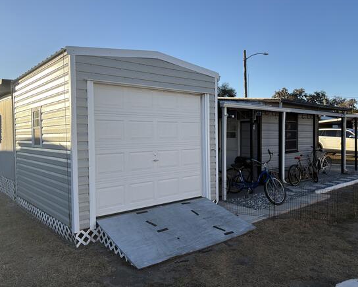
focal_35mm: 28
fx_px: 297
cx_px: 171
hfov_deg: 62.2
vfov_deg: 51.5
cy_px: 141
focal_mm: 5.96
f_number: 1.6
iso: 64
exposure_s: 1/2075
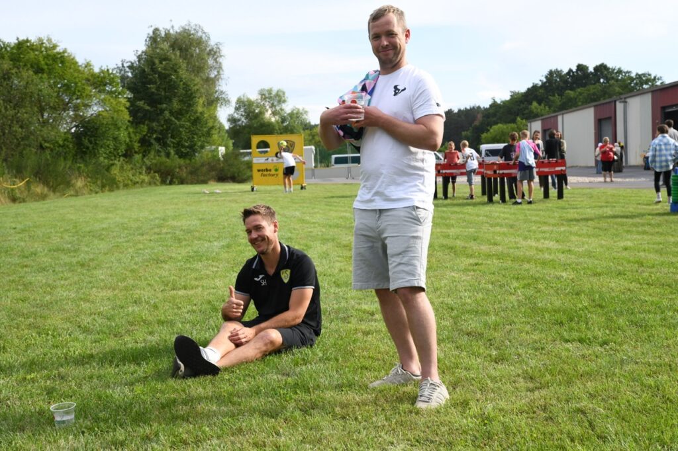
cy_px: 226
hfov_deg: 39.6
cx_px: 339
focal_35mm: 50
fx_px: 941
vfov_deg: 27.0
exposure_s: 1/1000
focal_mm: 50
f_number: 9
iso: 1250
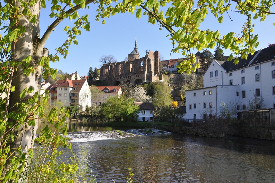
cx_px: 138
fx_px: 240
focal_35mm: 32
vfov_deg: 41.6
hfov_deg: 59.5
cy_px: 92
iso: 640
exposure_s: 1/400
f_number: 10
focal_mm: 21
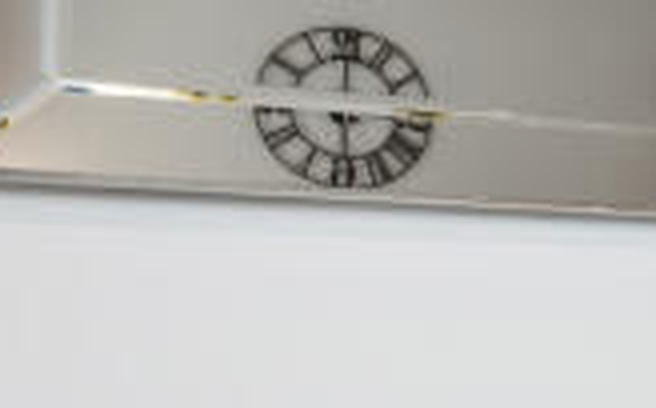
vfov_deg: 12.7
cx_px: 1544
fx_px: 1821
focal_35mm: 102
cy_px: 342
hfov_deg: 14.3
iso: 500
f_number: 11
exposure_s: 1/4
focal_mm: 16
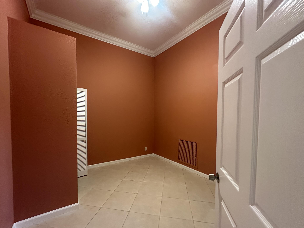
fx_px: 132
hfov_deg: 98.2
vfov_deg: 81.6
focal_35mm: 15
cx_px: 148
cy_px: 122
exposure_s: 1/60
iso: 640
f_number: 2.2
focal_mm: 2.22
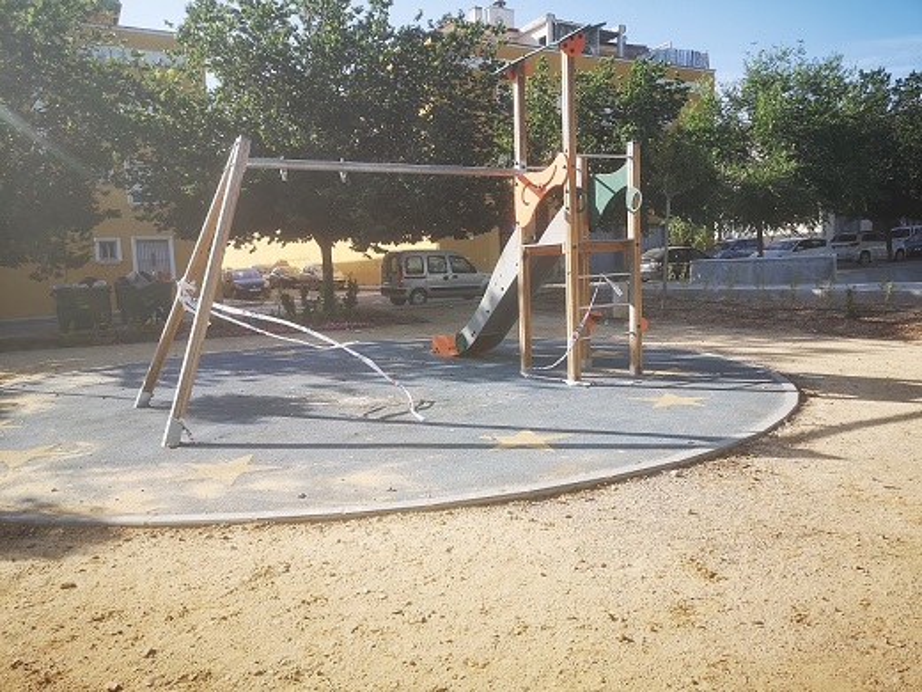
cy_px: 346
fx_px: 719
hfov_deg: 65.3
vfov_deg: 51.4
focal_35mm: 27
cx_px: 461
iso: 50
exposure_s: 1/902
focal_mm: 3.95
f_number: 1.8
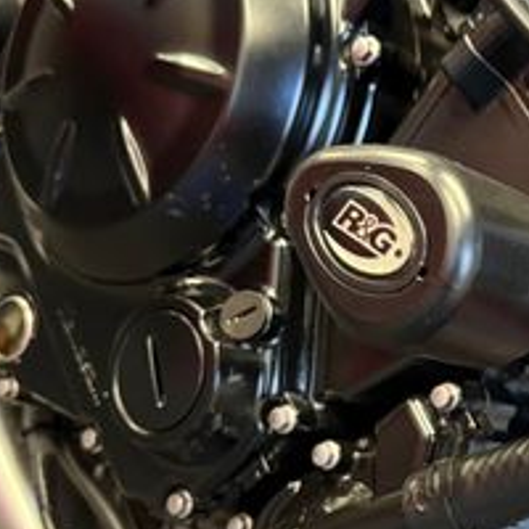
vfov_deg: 25.3
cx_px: 423
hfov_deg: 24.9
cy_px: 328
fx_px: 1176
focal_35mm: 68
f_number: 1.78
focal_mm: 6.76
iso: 800
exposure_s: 1/50
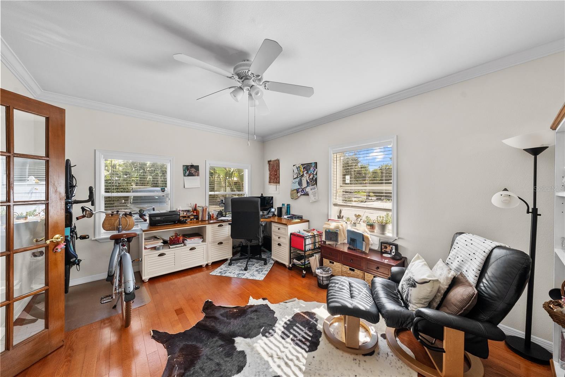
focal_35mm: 12
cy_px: 188
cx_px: 282
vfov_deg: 90.1
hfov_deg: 112.6
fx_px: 188
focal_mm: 12
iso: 640
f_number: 9
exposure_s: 1/25
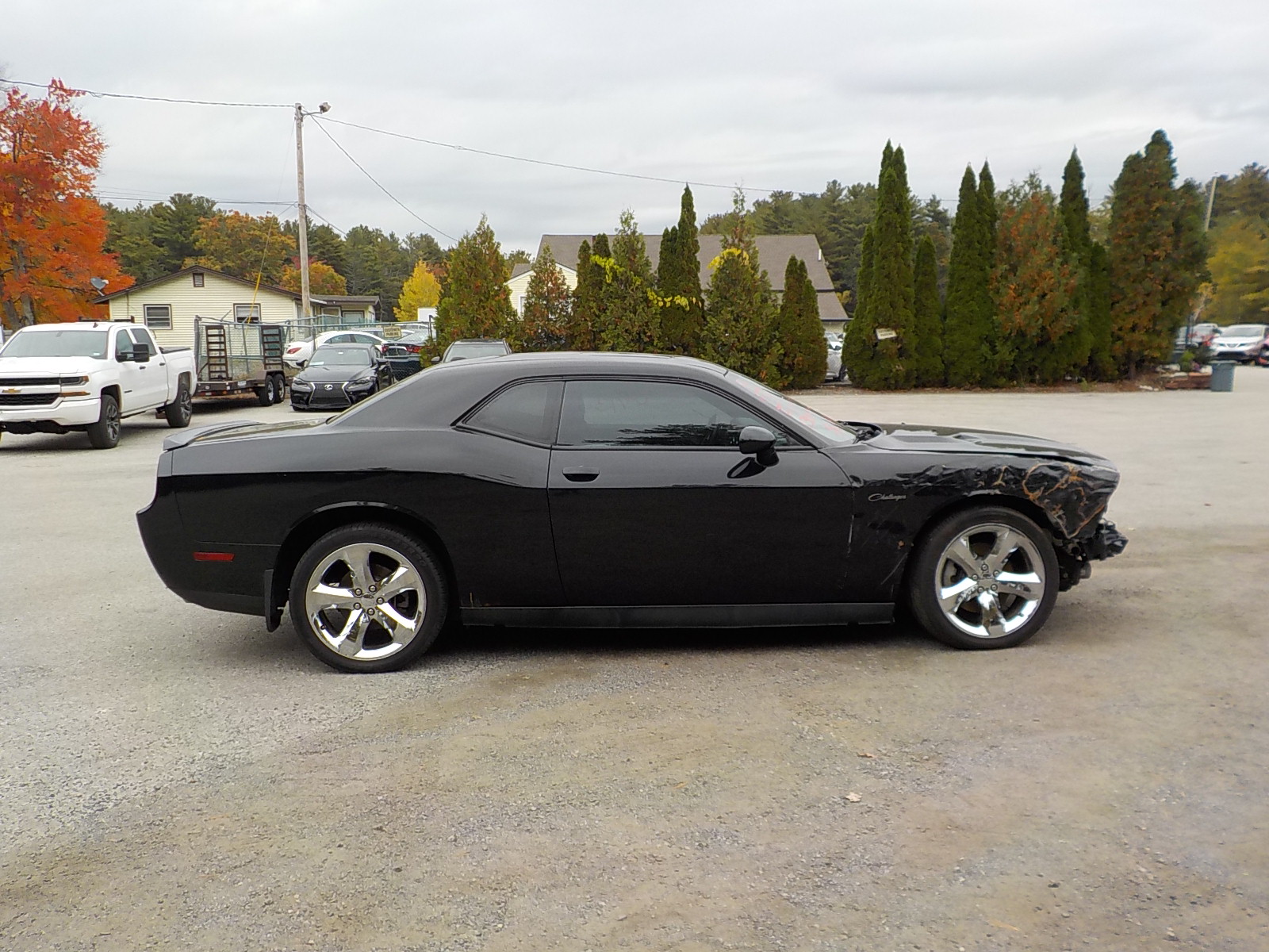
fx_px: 1100
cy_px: 476
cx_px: 634
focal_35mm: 30
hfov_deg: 60.0
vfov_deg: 46.8
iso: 125
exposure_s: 1/320
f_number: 3.3
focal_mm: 4.1
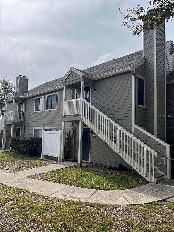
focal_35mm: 26
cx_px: 87
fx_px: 174
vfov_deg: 67.3
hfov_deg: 53.1
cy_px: 116
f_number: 1.6
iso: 50
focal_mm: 5.1
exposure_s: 1/5848
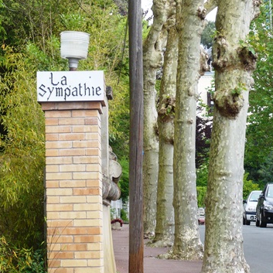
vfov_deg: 9.5
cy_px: 98
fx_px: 1642
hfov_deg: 9.5
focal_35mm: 184
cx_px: 71
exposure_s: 1/160
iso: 100
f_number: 5
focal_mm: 17.4
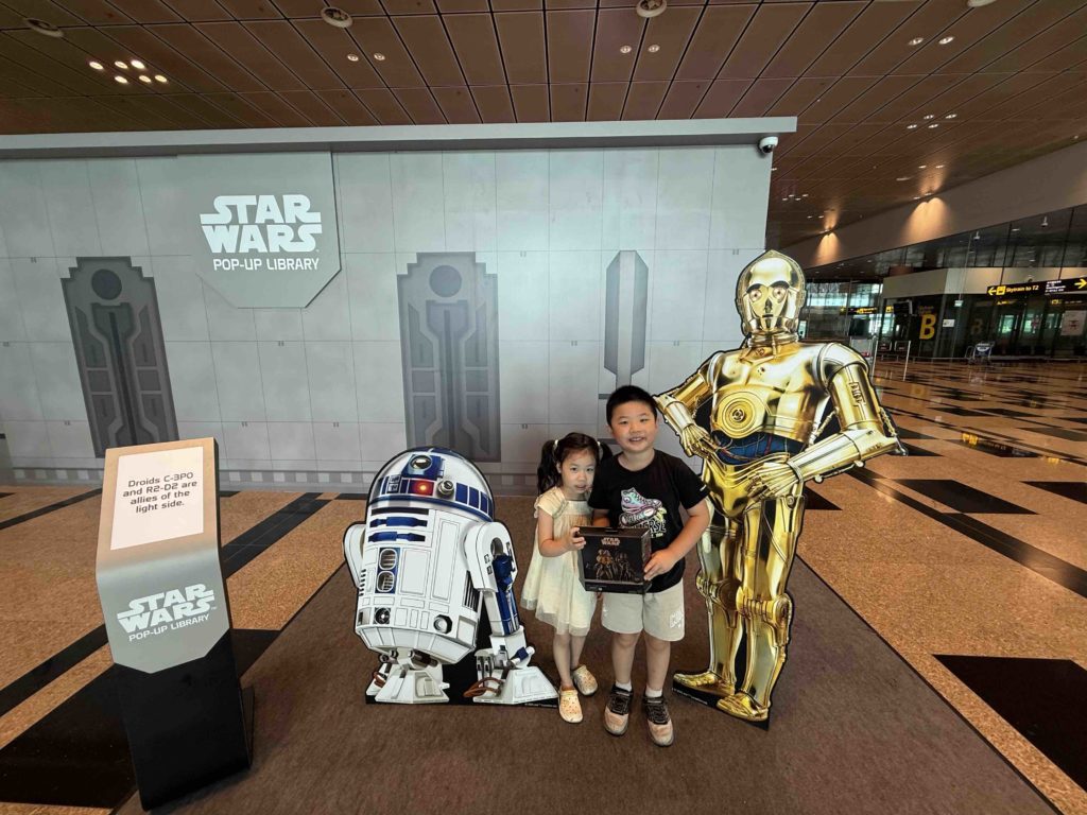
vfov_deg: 85.7
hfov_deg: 102.1
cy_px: 408
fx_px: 440
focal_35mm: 14
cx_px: 544
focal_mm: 2.22
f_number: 2.2
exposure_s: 1/100
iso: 125
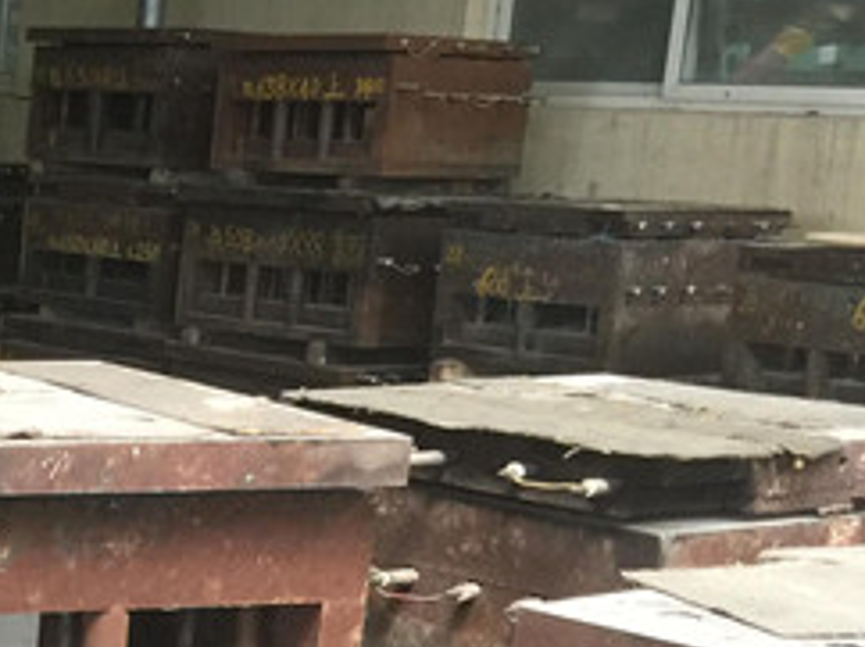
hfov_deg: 18.3
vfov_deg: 14.8
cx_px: -418
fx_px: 2397
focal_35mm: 96
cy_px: 783
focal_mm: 4.15
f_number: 2.2
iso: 50
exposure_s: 1/33
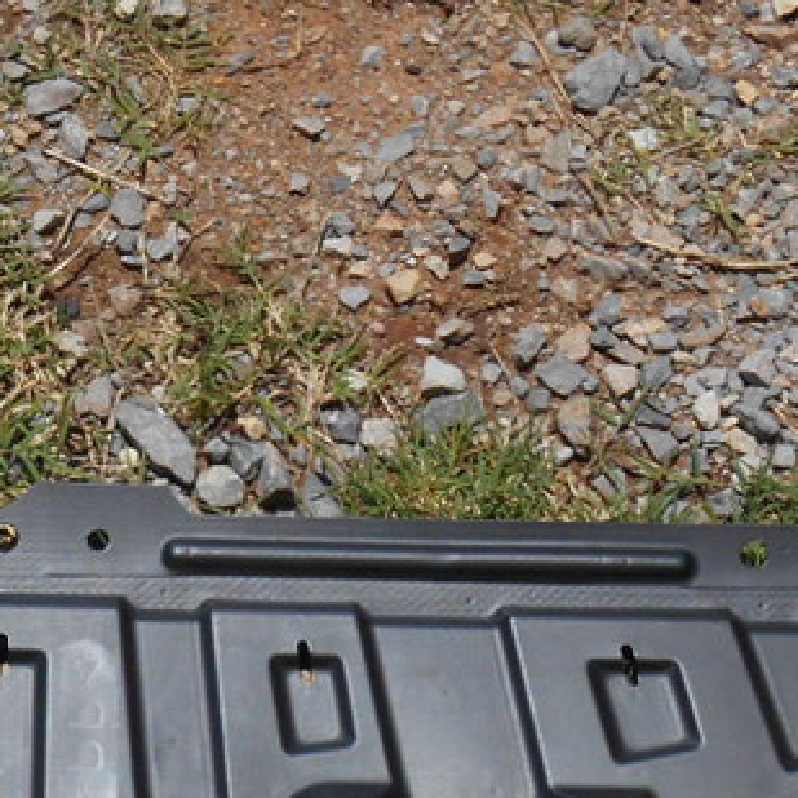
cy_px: 999
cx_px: 6
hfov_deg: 13.8
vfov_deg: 13.5
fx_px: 3260
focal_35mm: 125
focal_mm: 7.2
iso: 80
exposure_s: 1/1250
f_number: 3.9
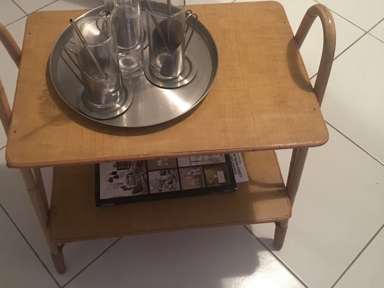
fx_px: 444
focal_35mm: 40
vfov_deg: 35.5
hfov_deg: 46.8
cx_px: 183
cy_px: 90
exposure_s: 1/17
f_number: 2.2
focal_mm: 4.15
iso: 320
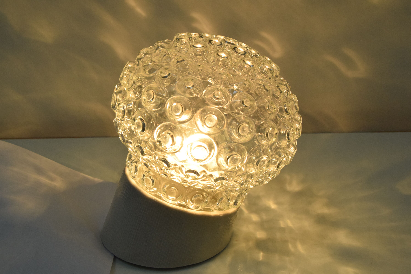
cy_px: 137
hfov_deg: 49.5
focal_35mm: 39
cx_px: 206
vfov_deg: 34.3
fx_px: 446
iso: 1600
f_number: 10
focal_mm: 26
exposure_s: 1/400
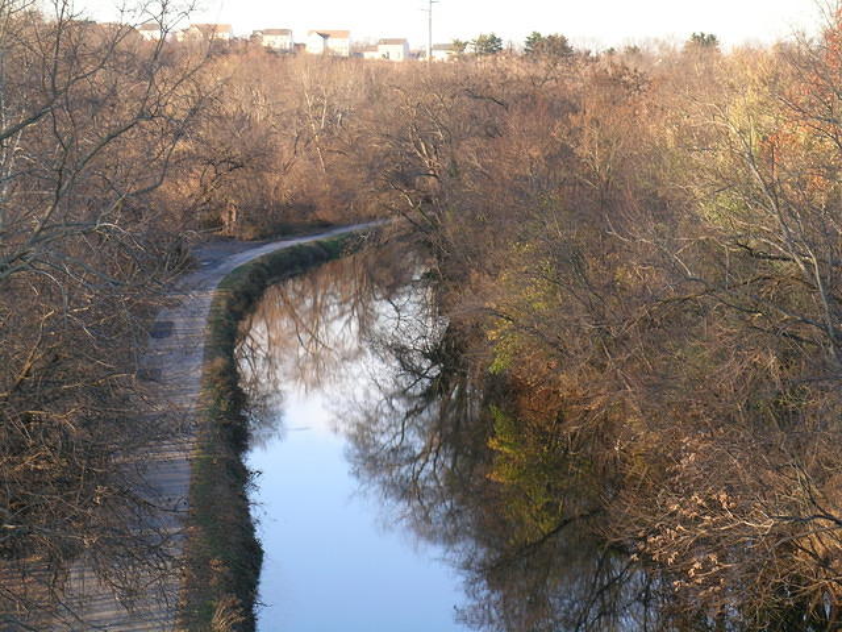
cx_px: 421
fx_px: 2822
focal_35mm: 116
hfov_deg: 17.0
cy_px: 316
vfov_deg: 12.8
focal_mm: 24
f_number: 5.2
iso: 50
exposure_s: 1/60.3
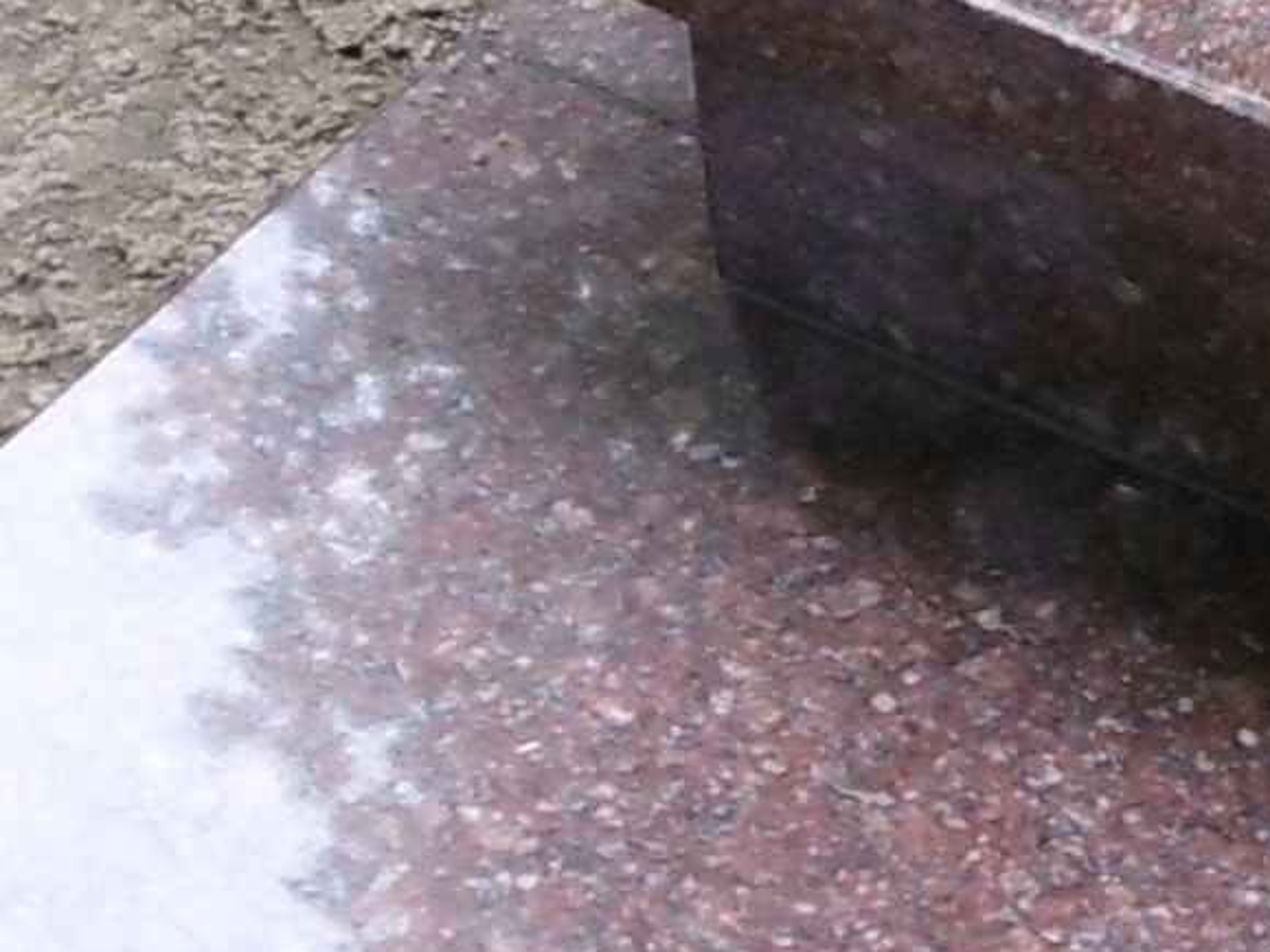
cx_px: 2211
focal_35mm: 191
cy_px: -566
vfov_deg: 7.6
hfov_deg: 9.9
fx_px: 7006
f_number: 3.1
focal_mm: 4.3
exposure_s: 1/100
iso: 100
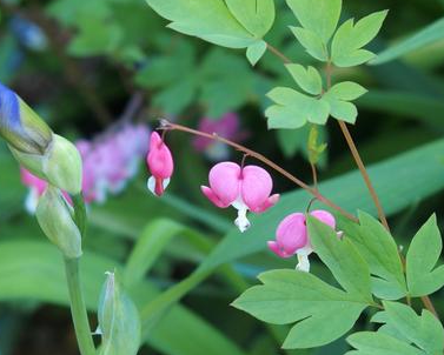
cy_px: 180
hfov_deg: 9.1
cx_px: 210
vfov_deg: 7.3
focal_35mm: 212
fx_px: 2787
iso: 200
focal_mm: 38.6
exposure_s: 1/200
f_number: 2.8
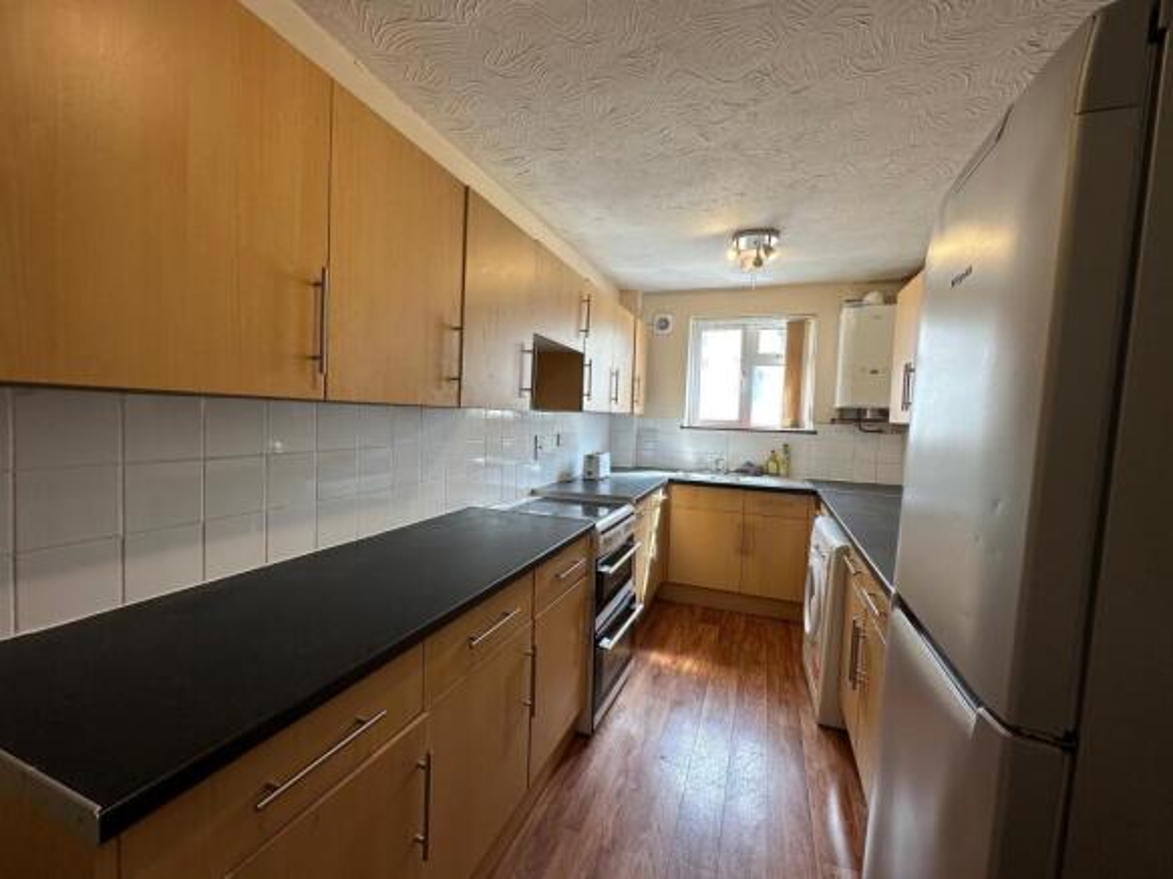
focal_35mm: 14
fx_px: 474
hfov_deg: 102.1
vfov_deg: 85.7
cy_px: 440
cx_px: 586
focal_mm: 2.22
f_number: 2.2
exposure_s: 1/112
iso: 40
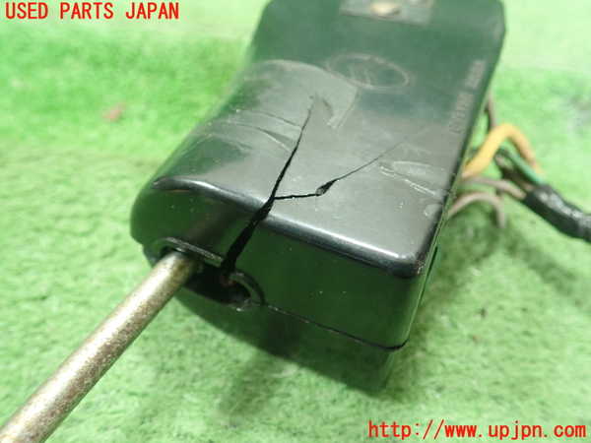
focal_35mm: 30
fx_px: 512
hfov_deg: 60.0
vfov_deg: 46.8
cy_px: 222
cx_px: 296
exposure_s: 1/125
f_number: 2.3
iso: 800
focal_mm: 5.5
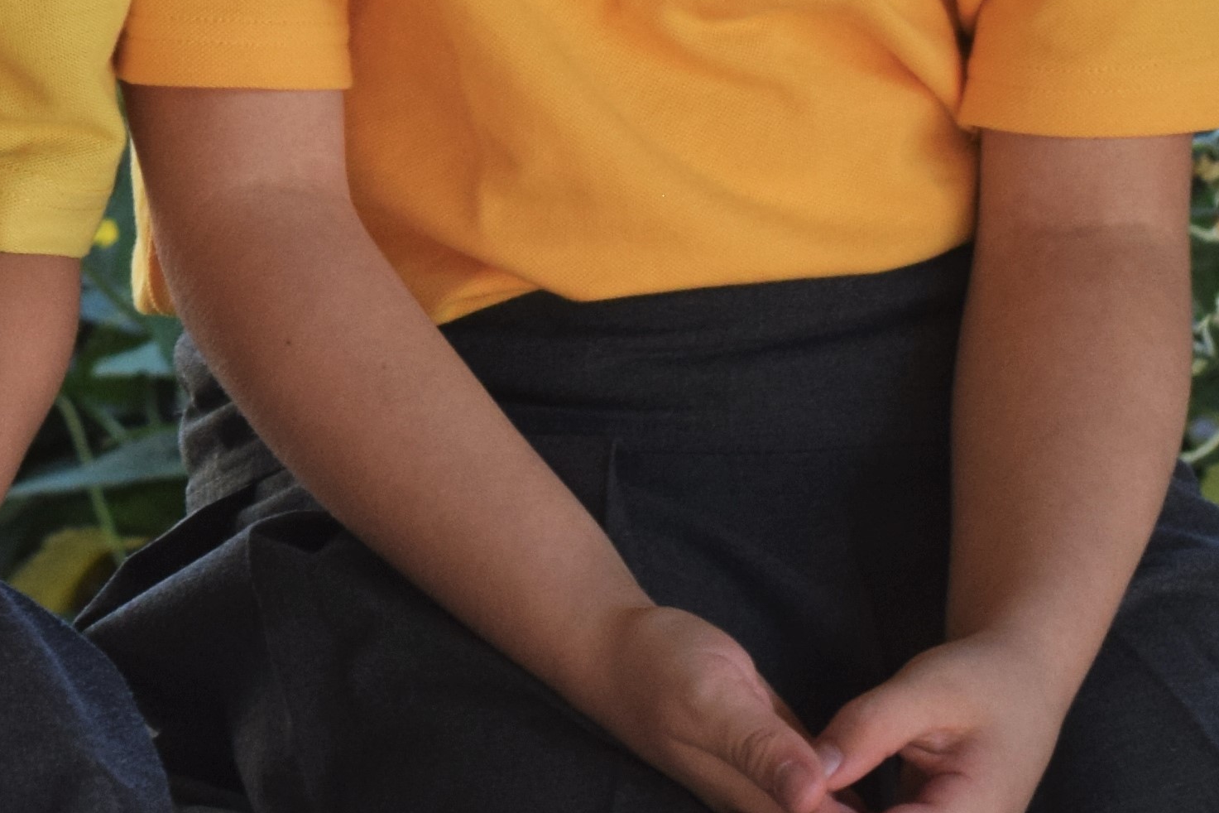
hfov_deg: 3.7
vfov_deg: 2.5
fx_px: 18622
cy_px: -695
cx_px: -814
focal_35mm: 550
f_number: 6.3
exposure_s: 1/160
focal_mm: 90
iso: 400
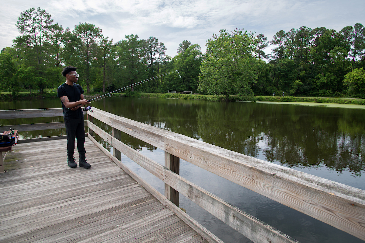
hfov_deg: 84.0
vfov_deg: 61.8
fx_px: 203
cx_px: 182
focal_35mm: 20
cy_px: 122
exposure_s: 1/200
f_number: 9
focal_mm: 20
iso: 200
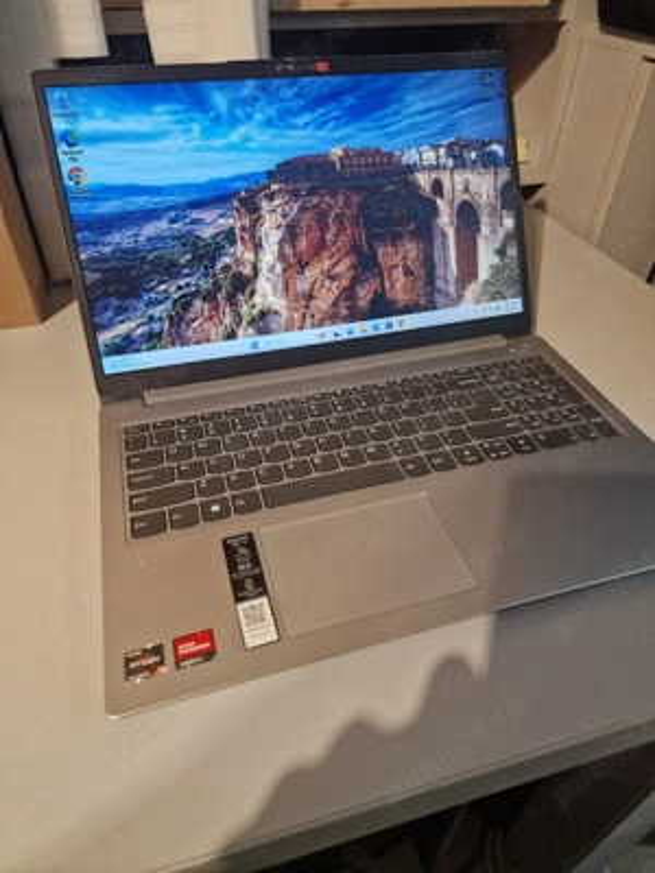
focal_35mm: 23
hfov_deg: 58.9
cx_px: 328
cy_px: 436
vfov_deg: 73.9
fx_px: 580
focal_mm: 6.4
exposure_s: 1/100
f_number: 1.8
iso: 800
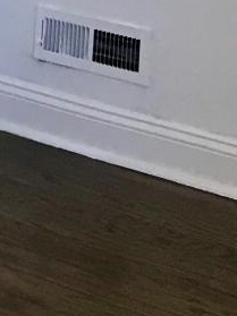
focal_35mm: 201
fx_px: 1836
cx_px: -237
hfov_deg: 7.1
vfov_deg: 9.7
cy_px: -105
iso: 40
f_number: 1.8
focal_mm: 3.99
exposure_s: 1/24
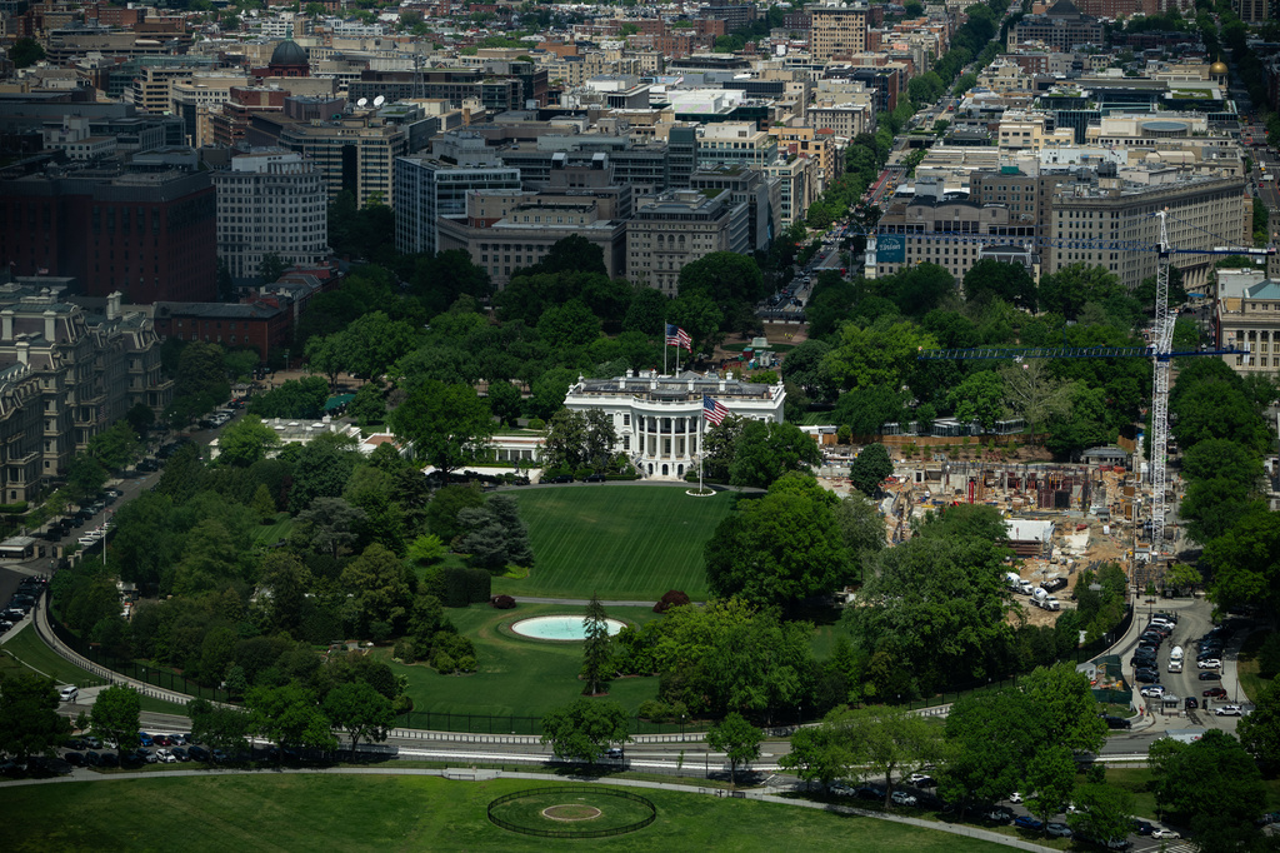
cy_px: 426
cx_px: 640
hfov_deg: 20.4
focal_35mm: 100
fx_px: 3554
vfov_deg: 13.7
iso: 50
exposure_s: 1/2000
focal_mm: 100
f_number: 4.5
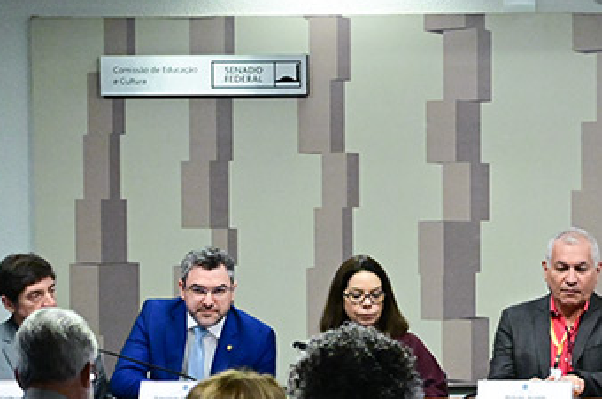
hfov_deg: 12.4
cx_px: 706
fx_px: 2703
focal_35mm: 162
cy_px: 452
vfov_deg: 8.4
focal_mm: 43
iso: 4000
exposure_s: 1/200
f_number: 5
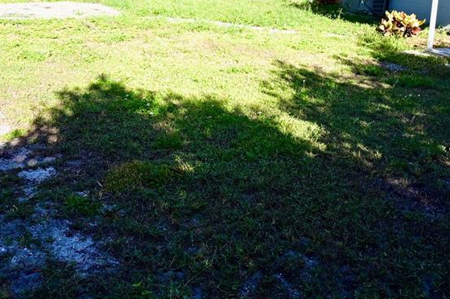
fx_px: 550
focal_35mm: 44
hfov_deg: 44.5
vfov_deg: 30.2
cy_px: 93
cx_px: 235
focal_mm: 16
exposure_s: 1/250
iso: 400
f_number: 8
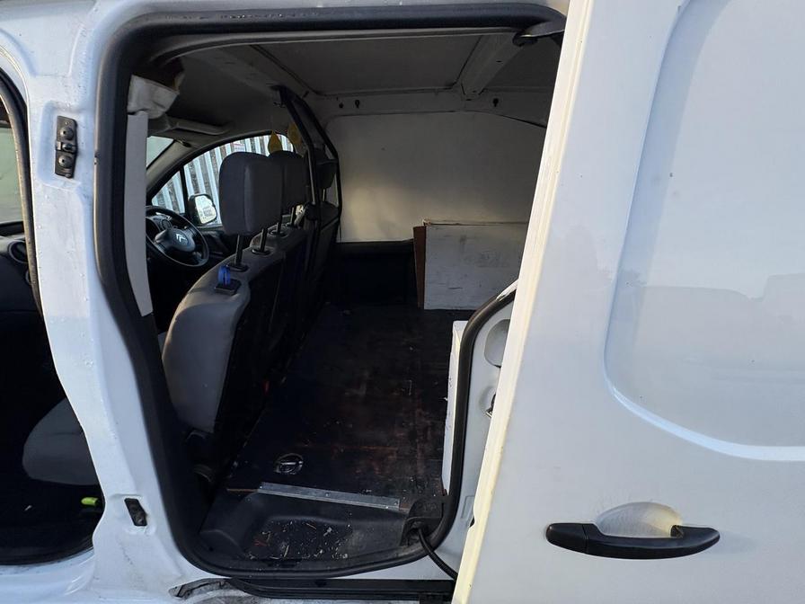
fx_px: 326
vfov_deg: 85.7
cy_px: 302
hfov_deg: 102.1
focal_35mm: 14
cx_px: 402
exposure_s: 1/150
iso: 50
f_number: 2.2
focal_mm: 2.22
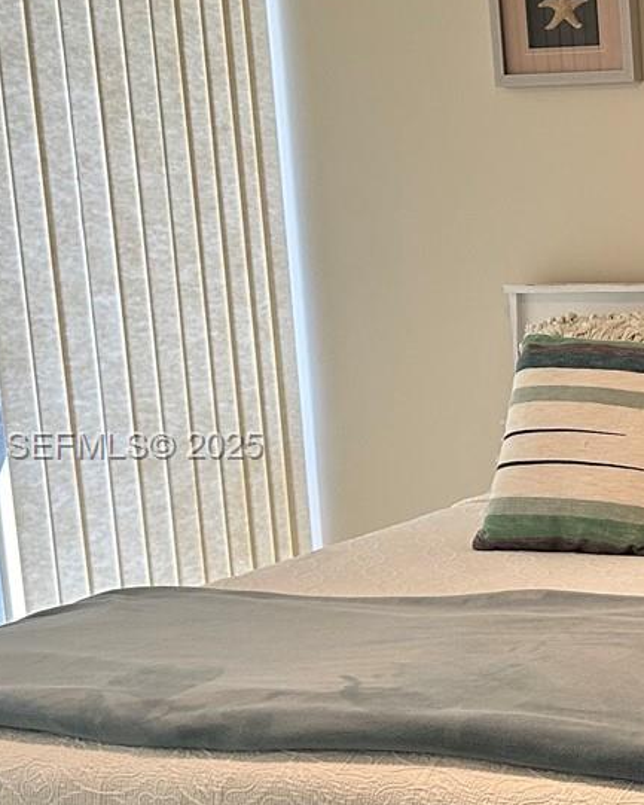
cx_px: 989
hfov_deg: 18.0
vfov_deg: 25.4
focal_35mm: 75
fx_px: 1786
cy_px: 448
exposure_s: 1/120
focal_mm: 5.7
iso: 125
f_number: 1.5
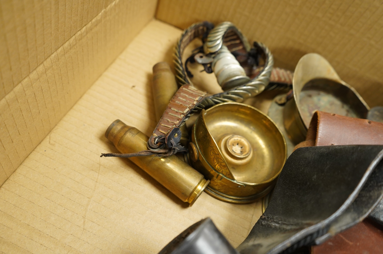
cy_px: 127
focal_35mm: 28
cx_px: 192
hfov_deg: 65.5
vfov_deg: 46.3
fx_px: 298
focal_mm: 28
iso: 2500
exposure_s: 1/125
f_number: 4.5
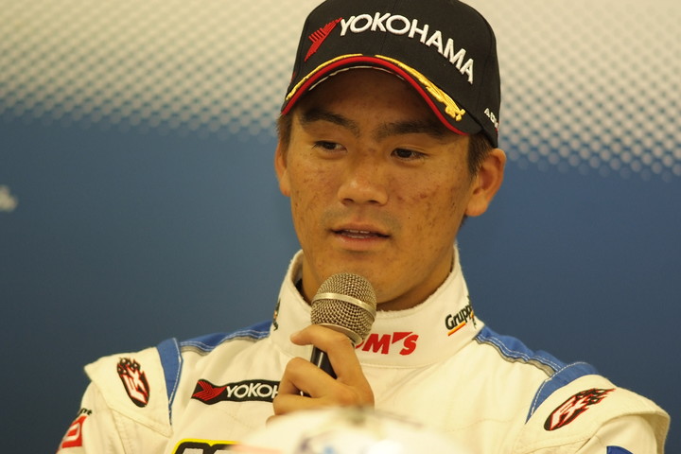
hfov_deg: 7.6
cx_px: 340
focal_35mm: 270
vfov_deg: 5.1
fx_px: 5107
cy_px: 227
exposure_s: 1/125
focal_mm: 180
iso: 800
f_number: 2.8
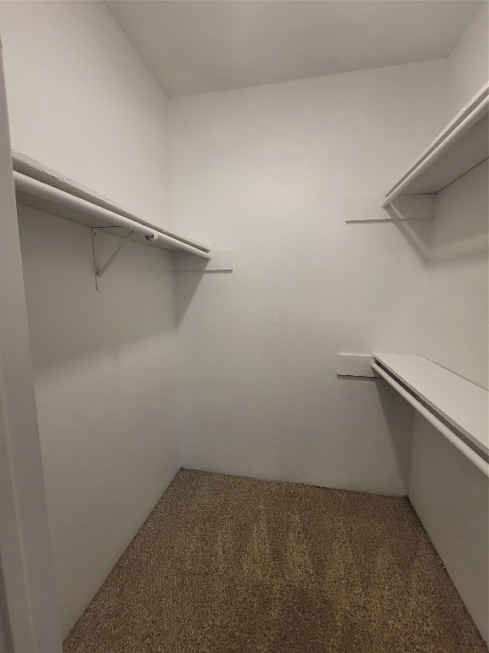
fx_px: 245
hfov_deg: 89.9
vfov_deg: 106.2
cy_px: 326
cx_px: 244
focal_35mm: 13
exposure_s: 1/60
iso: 200
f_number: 2.2
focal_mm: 2.2
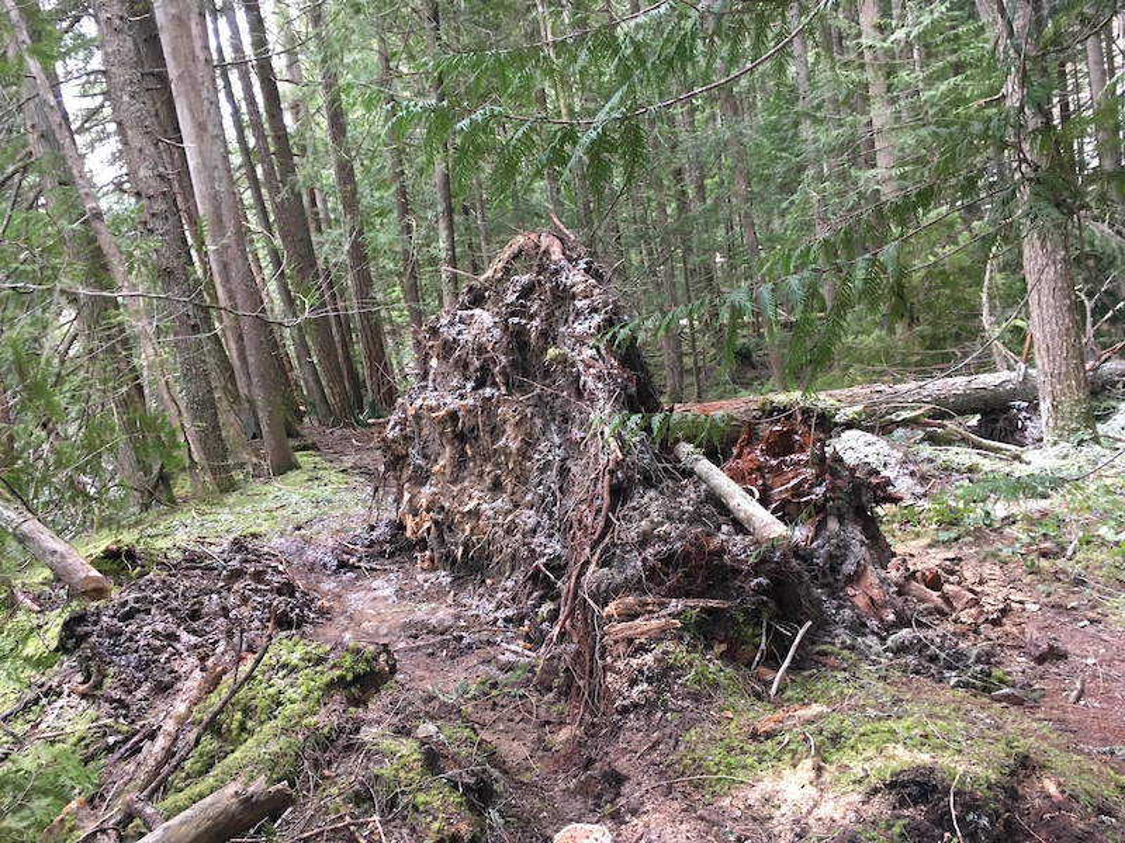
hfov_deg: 61.7
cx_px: 562
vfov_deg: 48.2
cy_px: 422
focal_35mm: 29
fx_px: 942
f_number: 2.2
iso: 100
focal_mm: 4.15
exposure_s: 1/30
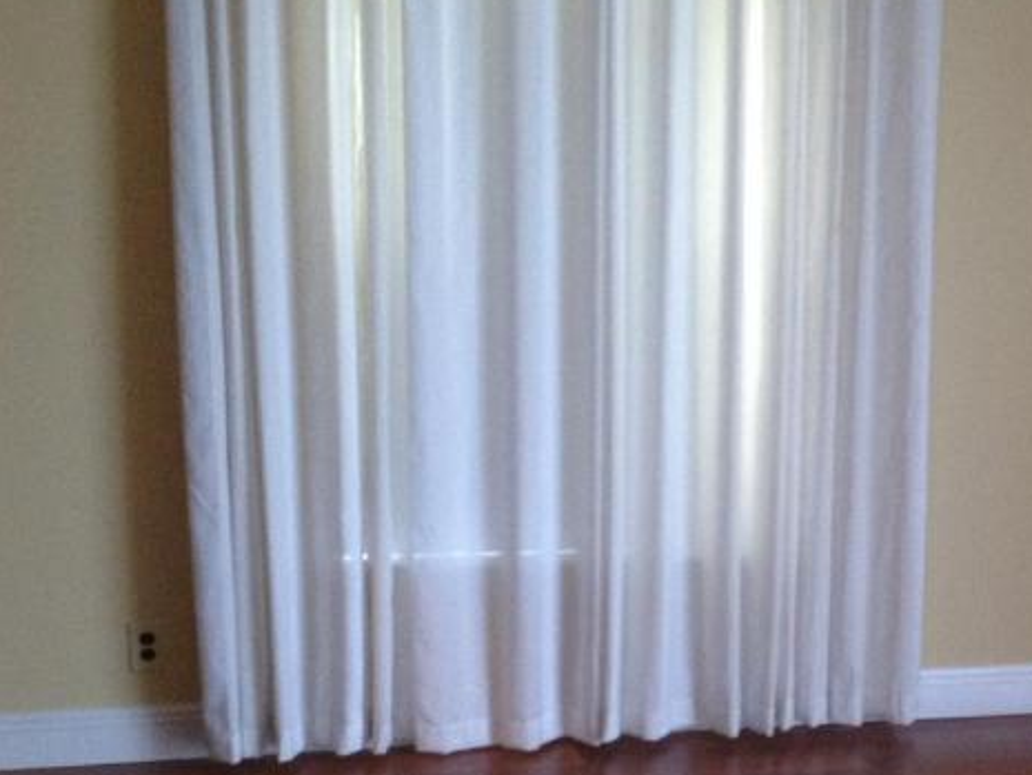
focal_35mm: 77
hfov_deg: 24.9
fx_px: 2296
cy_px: 577
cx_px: 848
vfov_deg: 19.0
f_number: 2.4
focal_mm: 4.28
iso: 200
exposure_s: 1/20
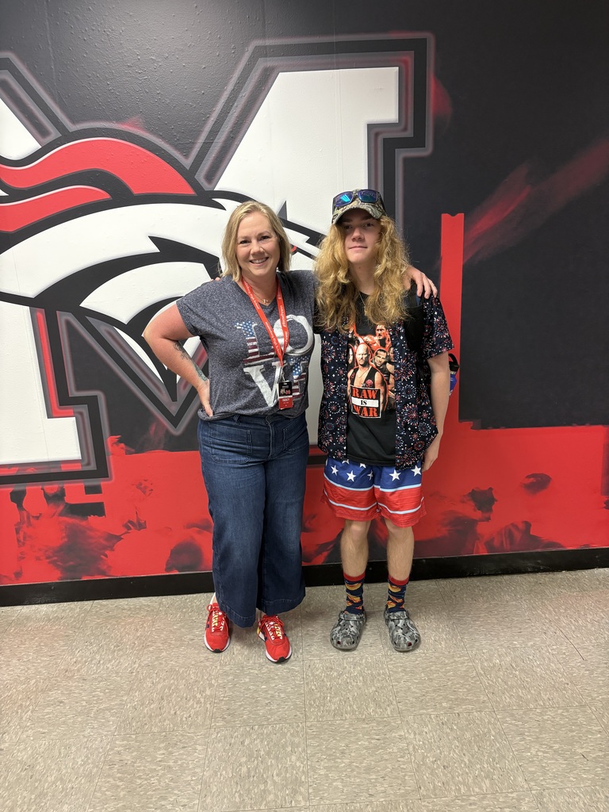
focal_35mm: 26
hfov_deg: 53.1
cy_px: 406
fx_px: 610
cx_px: 304
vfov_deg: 67.3
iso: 160
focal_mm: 5.96
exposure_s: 1/60
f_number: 1.6
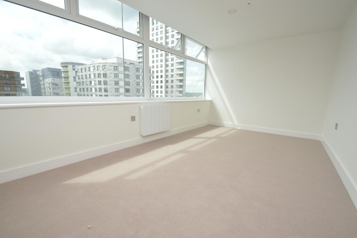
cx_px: 178
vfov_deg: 77.2
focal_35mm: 15
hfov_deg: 100.4
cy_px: 119
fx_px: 149
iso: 100
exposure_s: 1/160
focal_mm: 10
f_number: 6.3
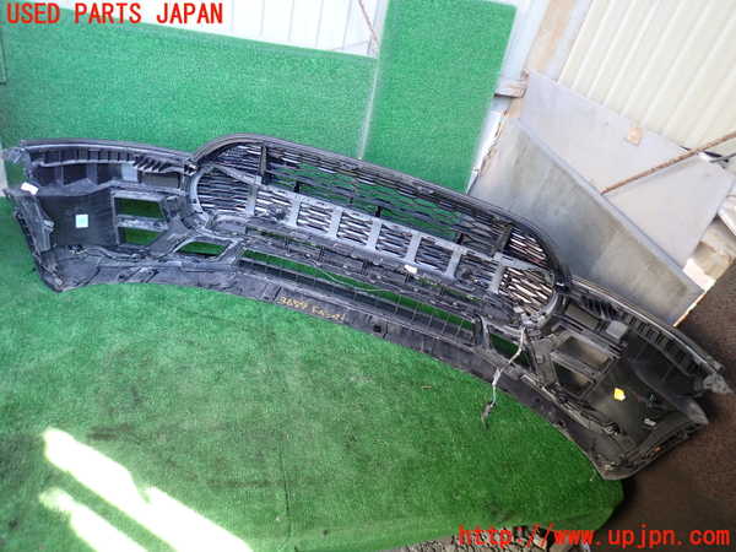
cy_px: 276
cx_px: 368
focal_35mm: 25
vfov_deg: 54.9
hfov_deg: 69.4
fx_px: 532
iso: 200
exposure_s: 1/60
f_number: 2
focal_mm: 4.5
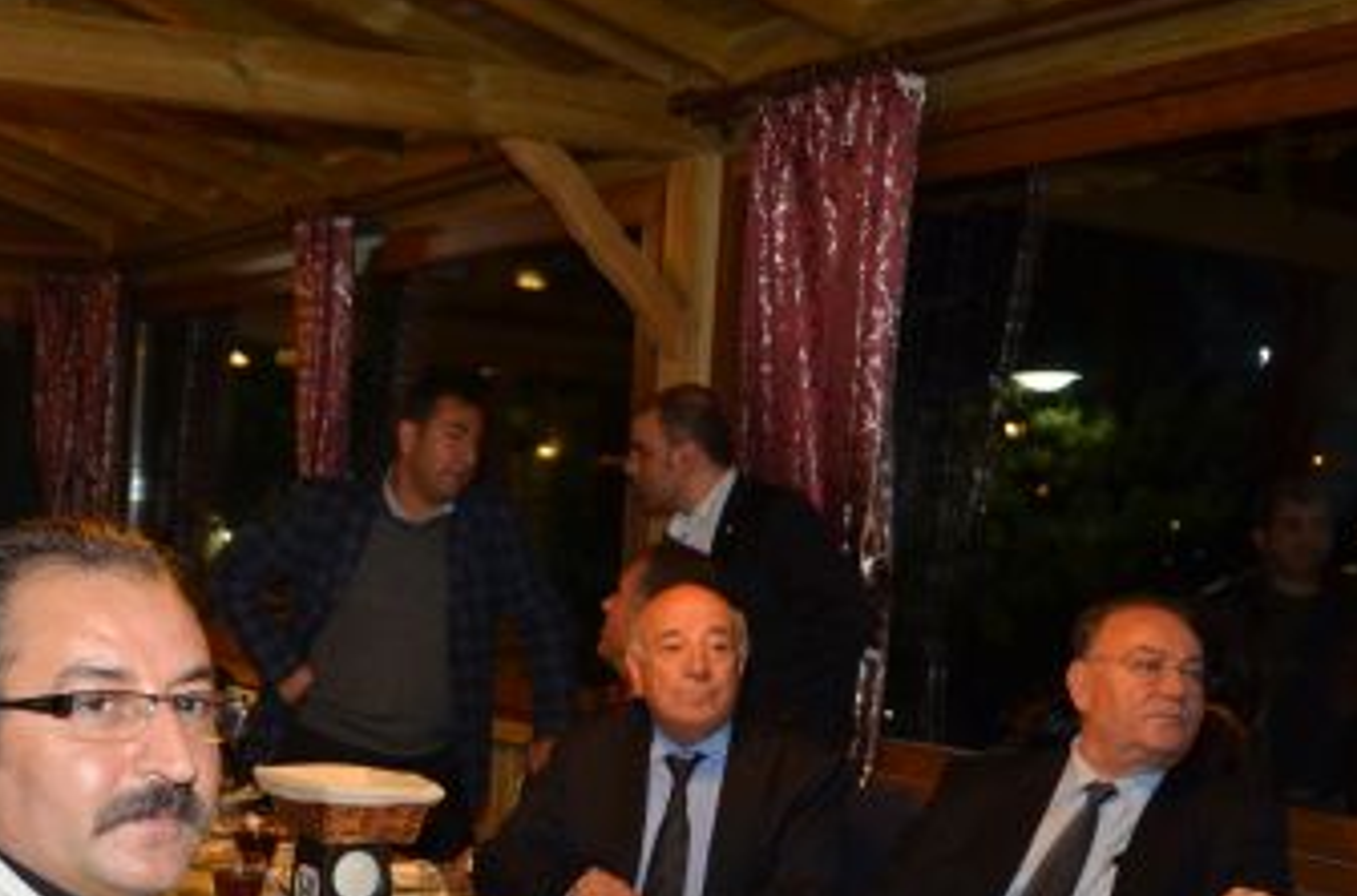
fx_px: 2218
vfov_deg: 22.6
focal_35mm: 59
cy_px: 704
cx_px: 258
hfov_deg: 33.0
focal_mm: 22
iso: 800
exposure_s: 1/60
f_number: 4
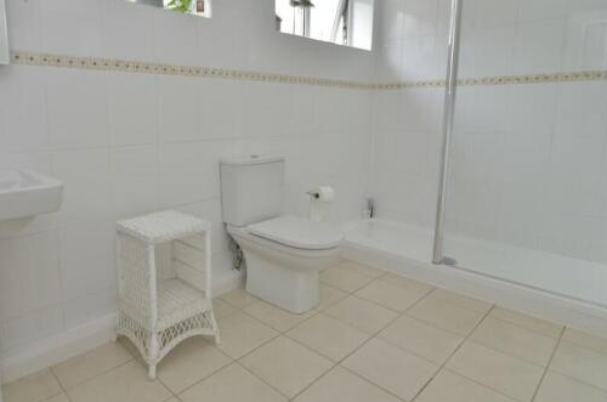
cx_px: 232
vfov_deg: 57.5
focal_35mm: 22
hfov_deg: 78.3
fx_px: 364
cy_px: 174
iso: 320
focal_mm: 11
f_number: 4
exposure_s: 1/60
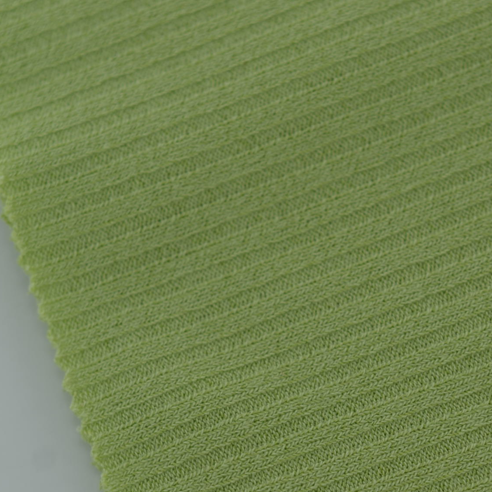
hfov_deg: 15.3
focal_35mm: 113
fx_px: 1817
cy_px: 412
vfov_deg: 15.3
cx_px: 371
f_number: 3.5
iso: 100
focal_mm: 50
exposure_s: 1/320
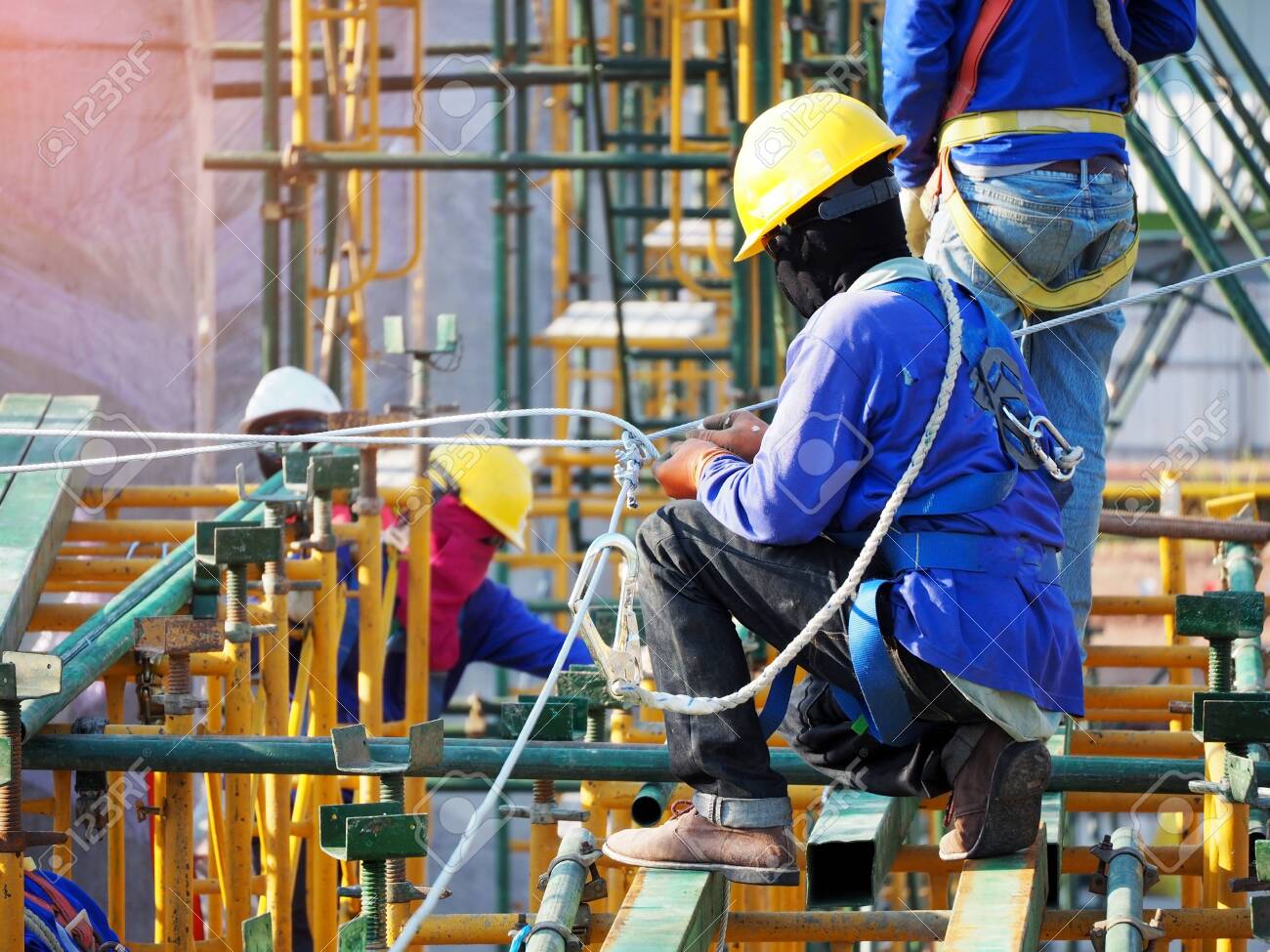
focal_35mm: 276
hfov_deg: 7.2
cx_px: 635
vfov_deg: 5.4
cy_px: 476
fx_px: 10126
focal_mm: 138
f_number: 5.6
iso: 320
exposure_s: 1/250
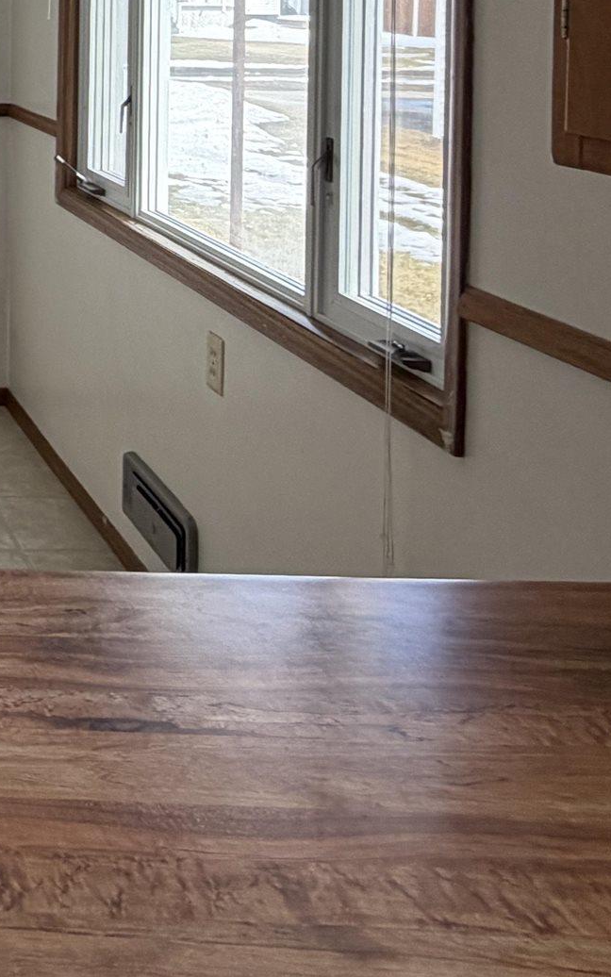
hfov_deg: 22.6
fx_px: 1172
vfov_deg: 39.8
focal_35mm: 44
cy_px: -3
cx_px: -360
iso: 100
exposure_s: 1/121
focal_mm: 2.22
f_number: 2.2
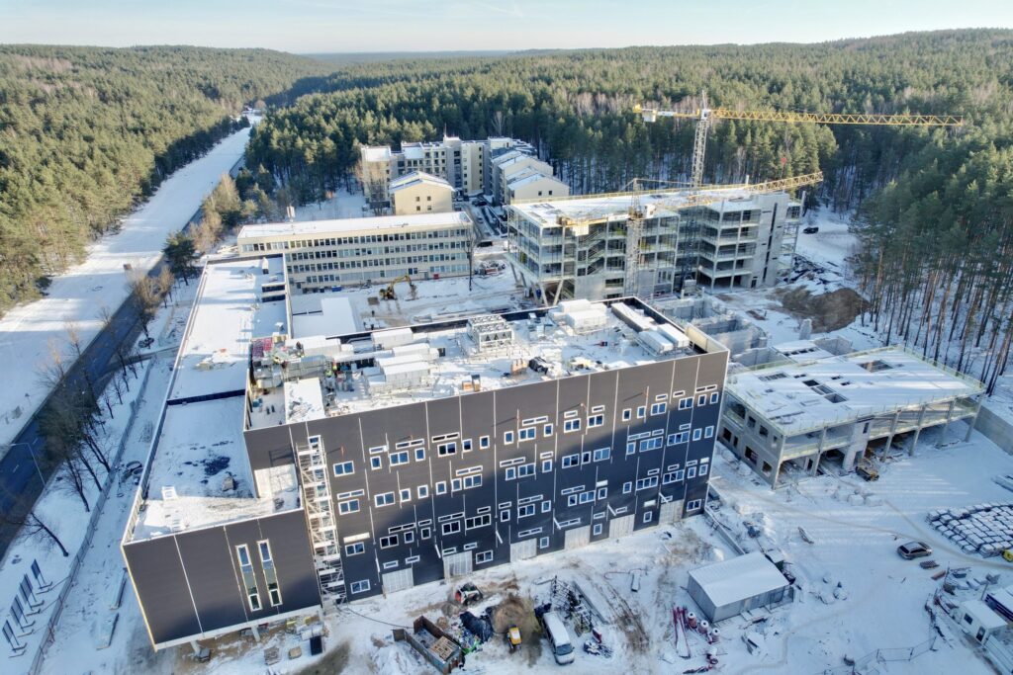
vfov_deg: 57.2
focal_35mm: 22
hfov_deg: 78.6
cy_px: 338
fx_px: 619
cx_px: 506
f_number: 2.8
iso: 100
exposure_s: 1/640
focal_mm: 8.38
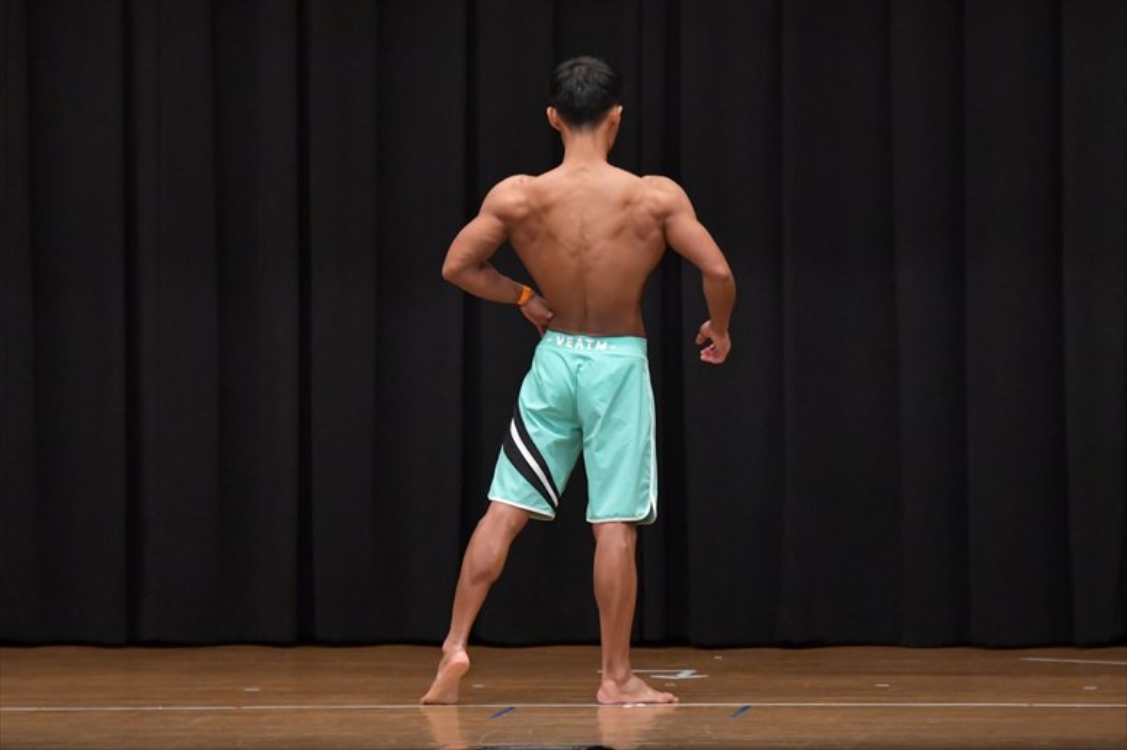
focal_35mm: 255
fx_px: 7979
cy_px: 375
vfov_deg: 5.4
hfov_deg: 8.1
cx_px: 564
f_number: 5.6
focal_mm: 170
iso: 6400
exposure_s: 1/400
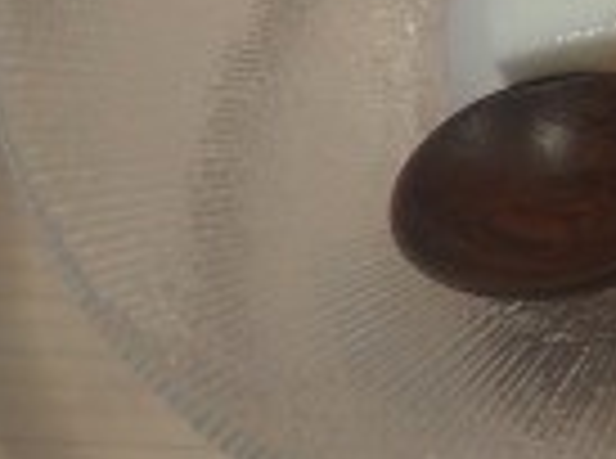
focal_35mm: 82
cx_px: 854
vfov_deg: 17.6
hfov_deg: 21.1
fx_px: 1455
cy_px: 36
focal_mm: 4.5
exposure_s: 1/100
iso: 200
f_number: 2
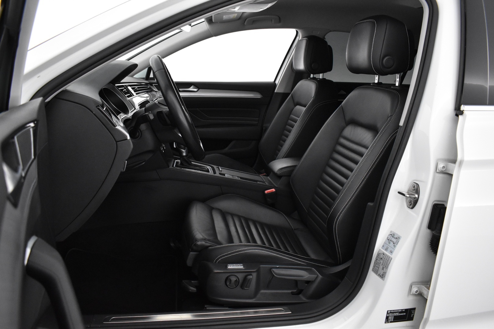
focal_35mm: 27
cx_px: 247
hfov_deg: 67.4
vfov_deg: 47.9
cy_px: 164
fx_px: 371
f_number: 4.5
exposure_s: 1/80
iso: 3200
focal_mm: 18
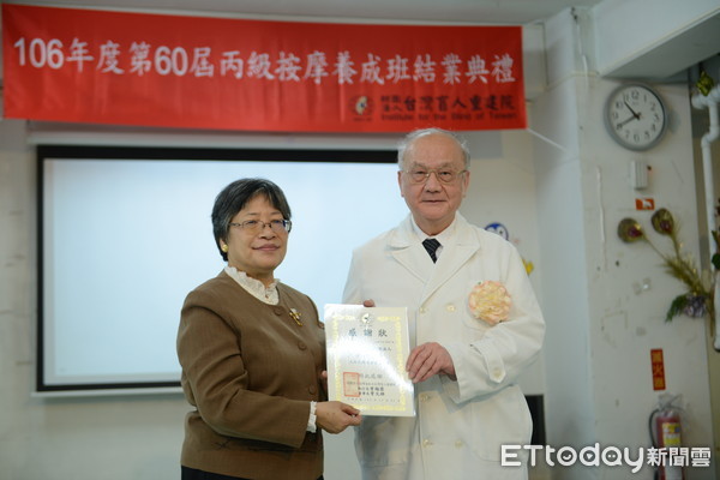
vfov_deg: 23.4
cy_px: 240
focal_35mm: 58
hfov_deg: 34.5
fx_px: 1160
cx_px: 360
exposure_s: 1/100
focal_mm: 58
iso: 800
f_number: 2.8
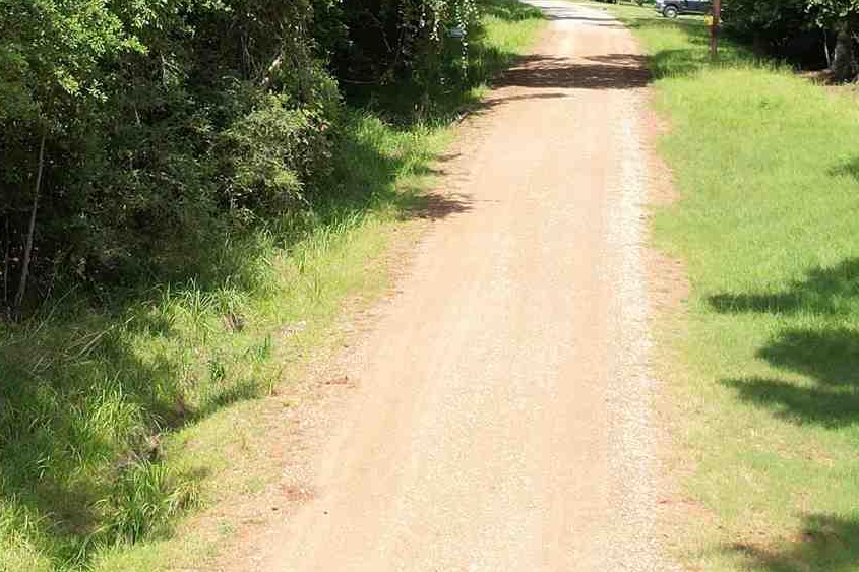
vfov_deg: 16.7
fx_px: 1908
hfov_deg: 24.9
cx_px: 151
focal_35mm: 80
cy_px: -11
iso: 100
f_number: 2.8
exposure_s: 1/1000
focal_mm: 8.38
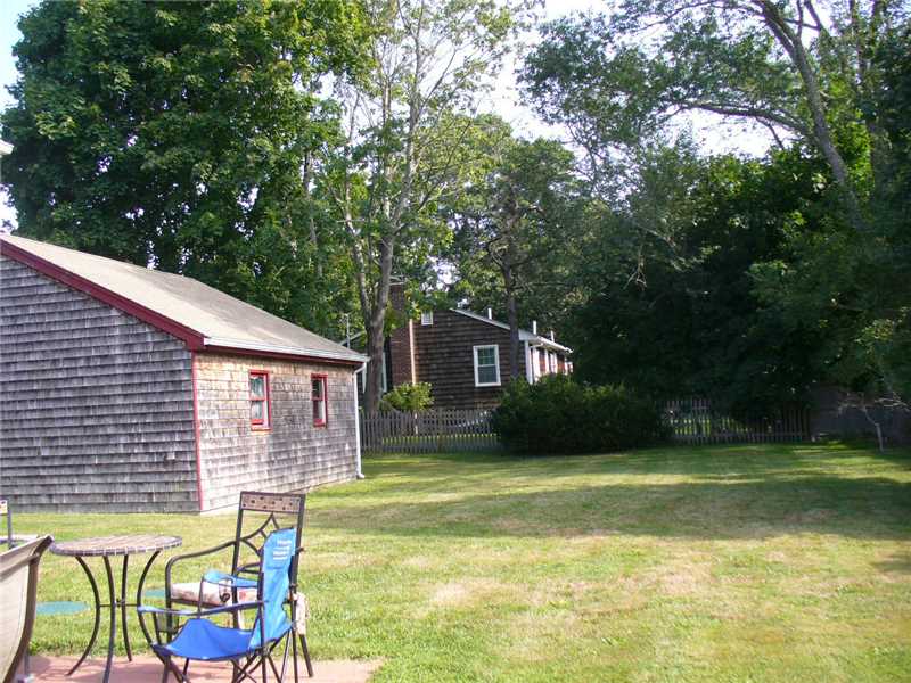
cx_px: 456
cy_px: 342
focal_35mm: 37
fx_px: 974
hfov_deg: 50.1
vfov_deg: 38.7
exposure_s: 1/200
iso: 80
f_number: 2.8
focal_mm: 6.1
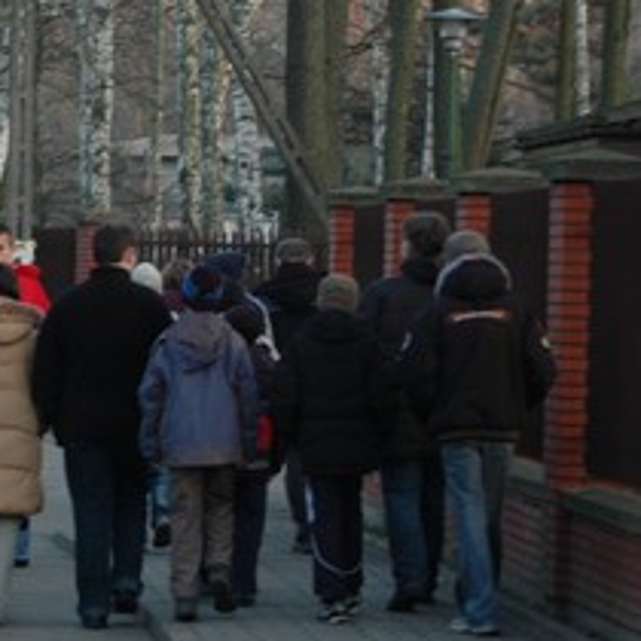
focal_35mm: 194
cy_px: 382
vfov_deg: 9.0
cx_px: 61
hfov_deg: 9.0
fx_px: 4064
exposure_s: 1/60
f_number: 5.6
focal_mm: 80
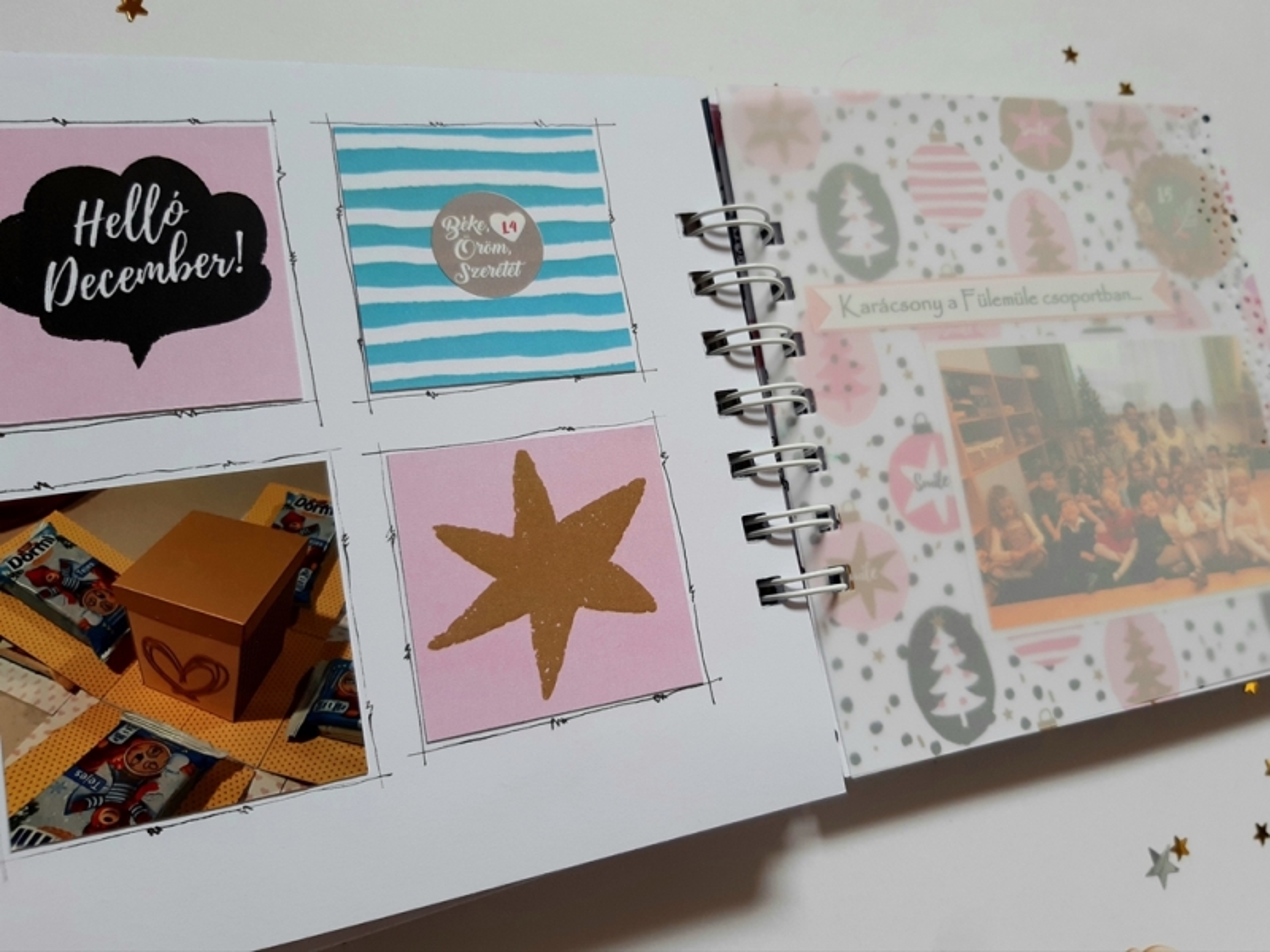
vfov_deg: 53.1
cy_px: 476
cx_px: 635
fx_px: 954
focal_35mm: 26
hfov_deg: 67.3
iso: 40
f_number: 1.7
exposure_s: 1/50
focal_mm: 3.92
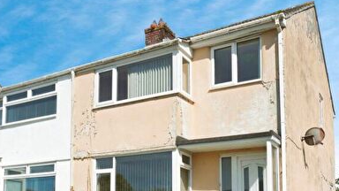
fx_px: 378
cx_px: 157
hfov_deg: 48.3
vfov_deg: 26.9
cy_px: 187
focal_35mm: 42
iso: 2000
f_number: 9
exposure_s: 1/5000
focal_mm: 22
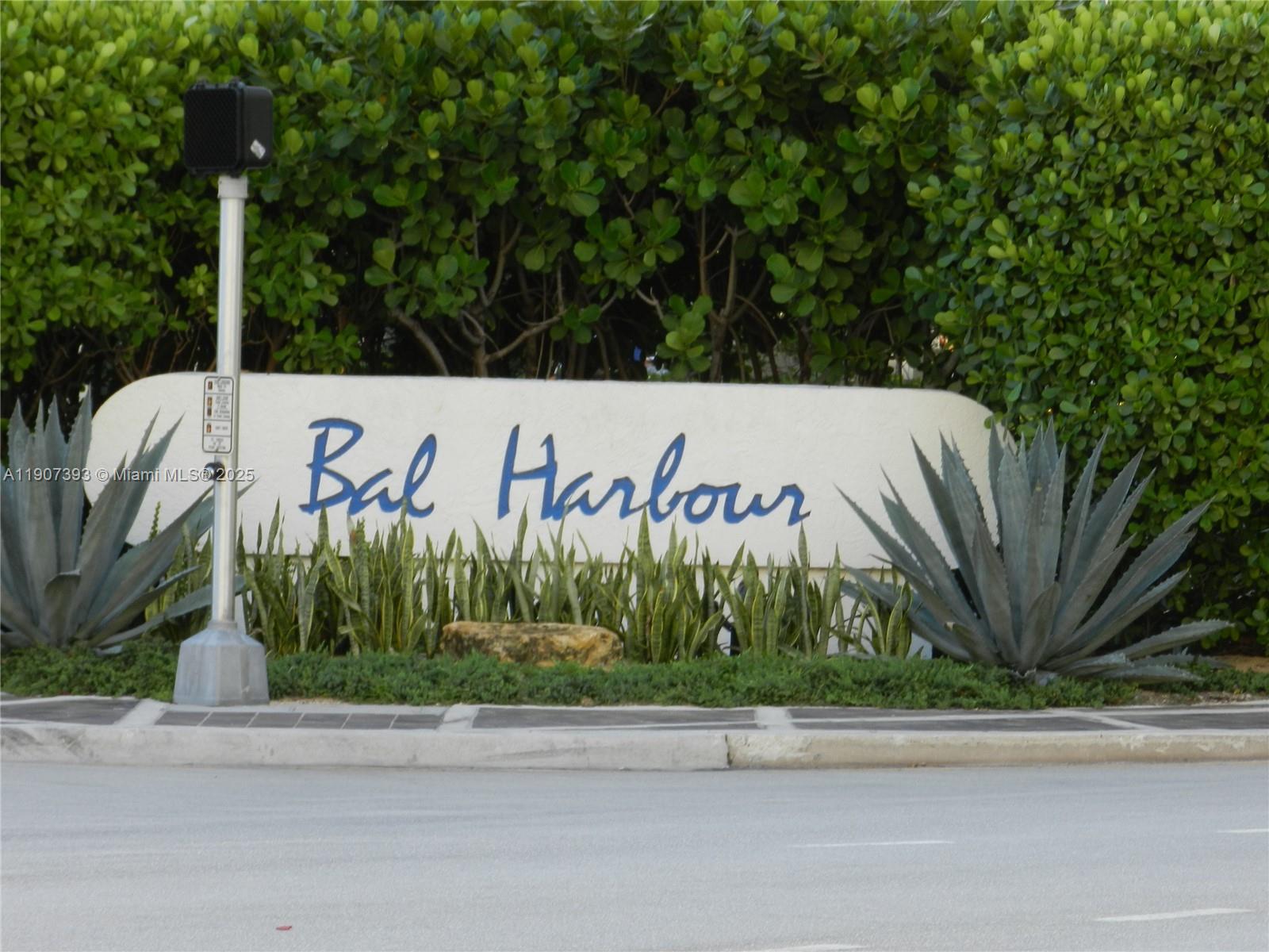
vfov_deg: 8.4
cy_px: 476
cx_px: 634
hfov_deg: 11.2
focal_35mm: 176
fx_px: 6452
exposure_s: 1/80
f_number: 5.4
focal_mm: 31.2
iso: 160
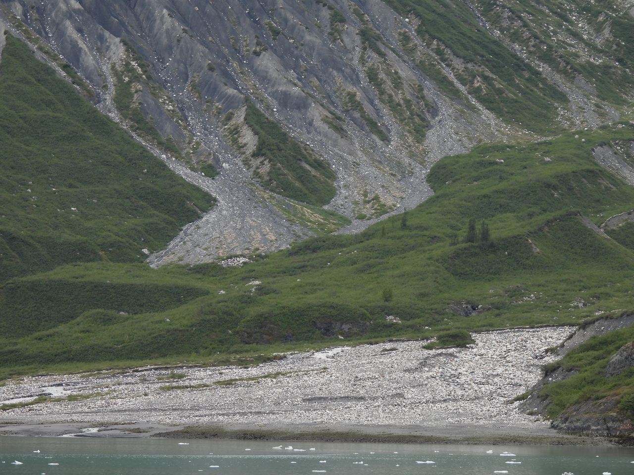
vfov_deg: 8.7
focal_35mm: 170
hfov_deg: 11.6
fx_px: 3114
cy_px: 238
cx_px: 317
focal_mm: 30.3
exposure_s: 1/250
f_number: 4.5
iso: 100
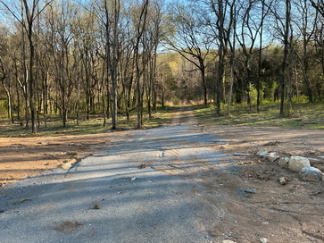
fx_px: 299
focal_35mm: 32
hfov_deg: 56.8
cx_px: 163
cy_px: 113
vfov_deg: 44.1
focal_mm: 3
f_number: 1.8
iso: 25
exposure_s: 1/300
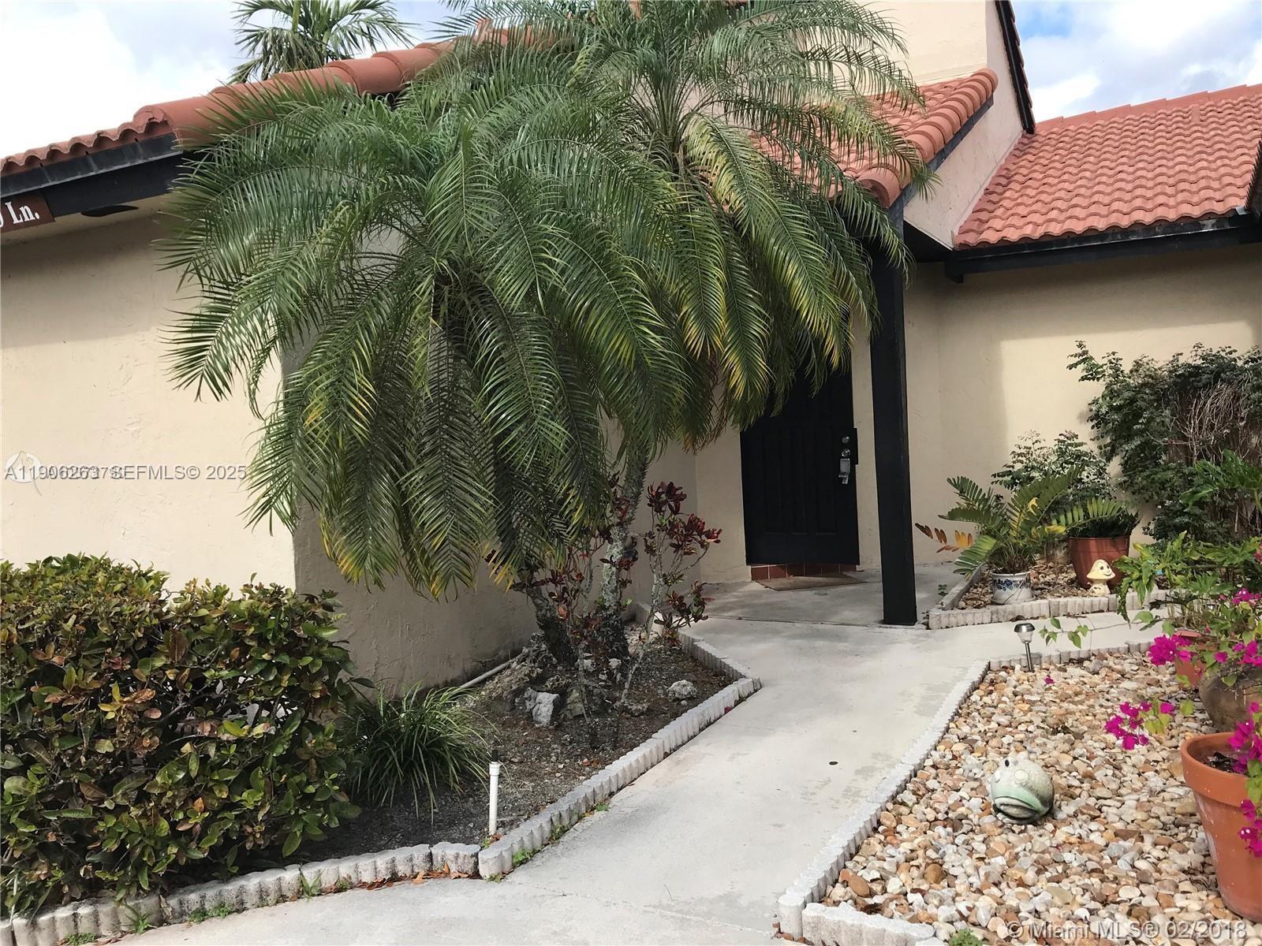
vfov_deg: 49.7
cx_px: 631
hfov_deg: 63.4
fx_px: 1021
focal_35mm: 28
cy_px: 473
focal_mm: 3.99
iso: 20
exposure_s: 1/1198
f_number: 1.8
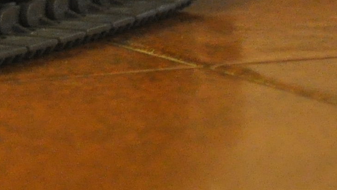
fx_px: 2887
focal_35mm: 323
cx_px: -329
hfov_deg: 6.5
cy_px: -387
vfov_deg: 3.7
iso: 1600
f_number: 5
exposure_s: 1/5
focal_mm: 35
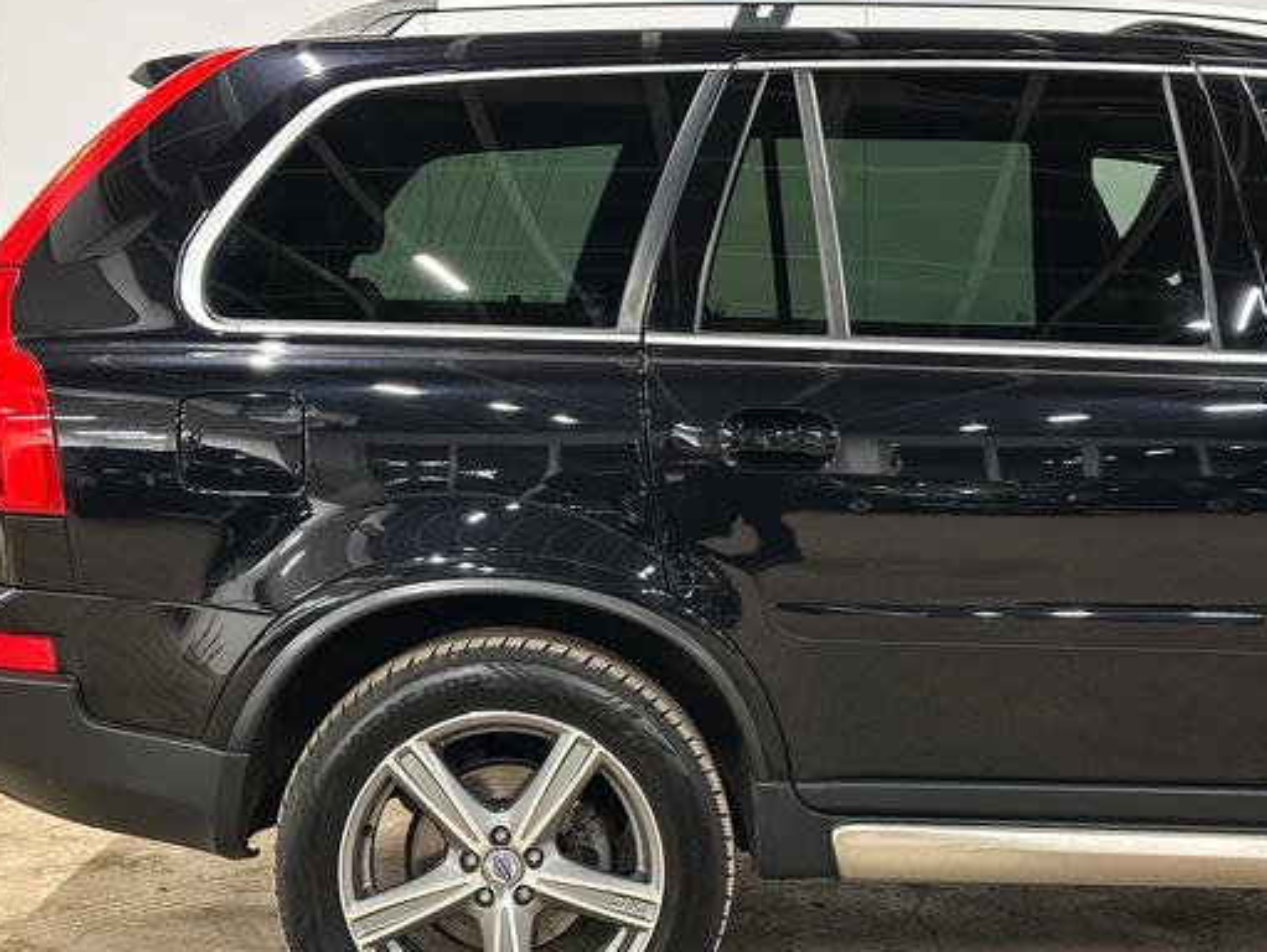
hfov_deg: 31.7
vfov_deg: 24.0
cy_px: 548
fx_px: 2234
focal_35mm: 61
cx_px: 635
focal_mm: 6.86
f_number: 1.8
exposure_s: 1/25
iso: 500
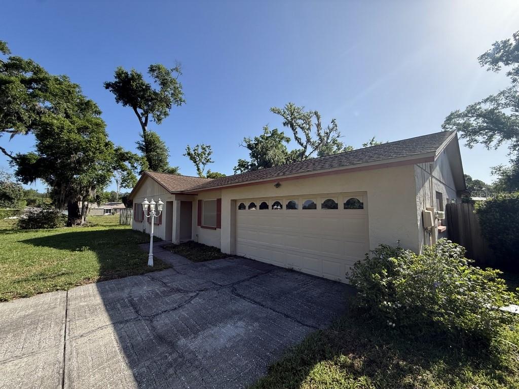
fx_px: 210
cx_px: 260
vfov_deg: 85.7
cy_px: 194
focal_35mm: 14
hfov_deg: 102.1
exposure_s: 1/1613
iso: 64
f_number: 2.2
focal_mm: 2.22
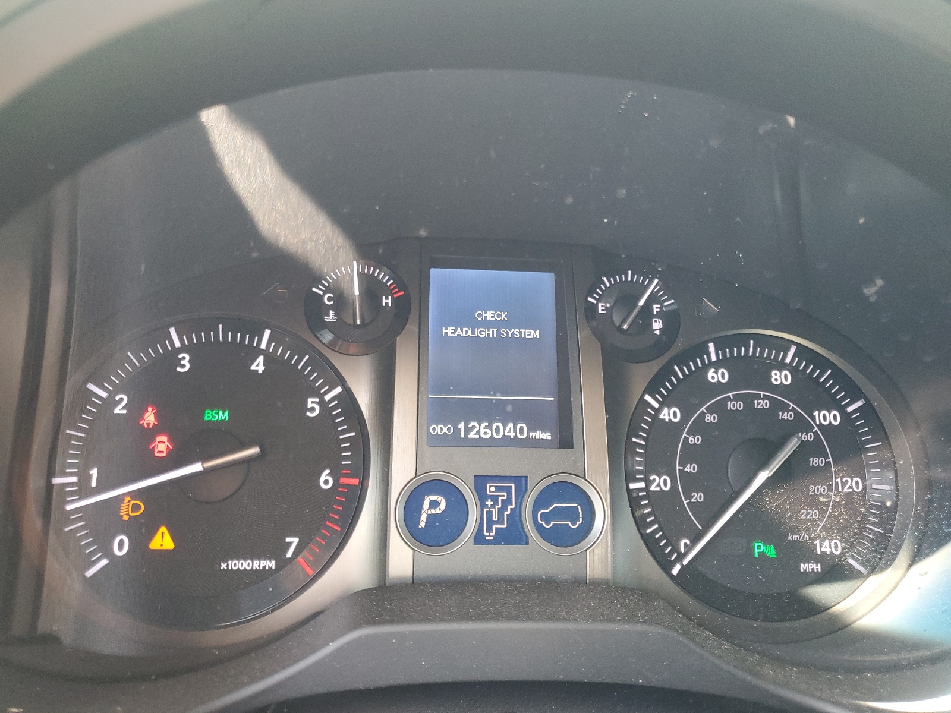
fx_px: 714
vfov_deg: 53.1
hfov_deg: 67.3
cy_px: 356
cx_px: 476
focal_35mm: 26
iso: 150
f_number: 1.5
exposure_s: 1/60.2
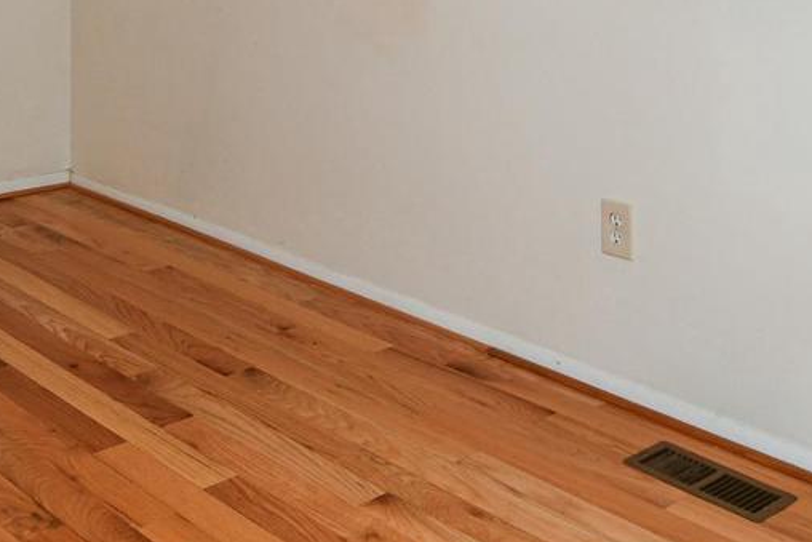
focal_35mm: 51
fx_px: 1151
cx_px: 270
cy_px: -83
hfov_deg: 38.4
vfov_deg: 24.4
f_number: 5.6
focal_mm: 12
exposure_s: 1/100
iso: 200
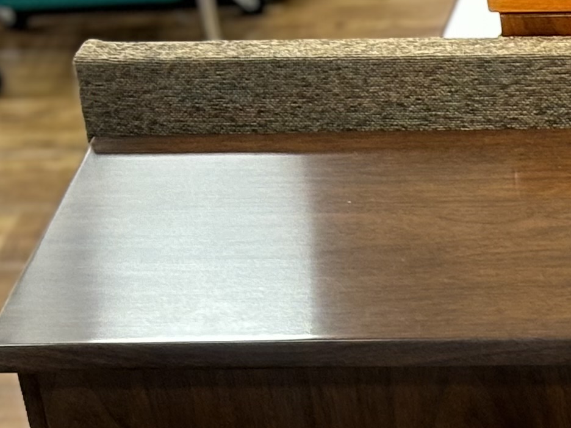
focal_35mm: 224
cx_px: 1191
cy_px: 917
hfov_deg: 8.3
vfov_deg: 6.4
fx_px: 3695
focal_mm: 5.96
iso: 80
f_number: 1.6
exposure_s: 1/50
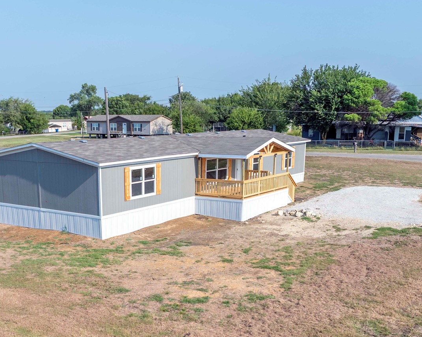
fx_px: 562
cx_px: 158
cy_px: 267
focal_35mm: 45
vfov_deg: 32.6
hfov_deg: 40.9
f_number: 2.8
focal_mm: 12.29
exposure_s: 1/240
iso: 100
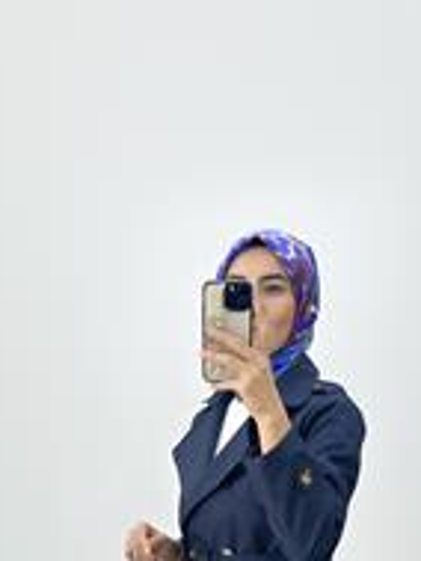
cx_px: 249
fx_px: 1701
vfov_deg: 18.2
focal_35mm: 105
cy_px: 580
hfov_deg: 14.1
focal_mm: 6.86
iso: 80
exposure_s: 1/249
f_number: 1.78
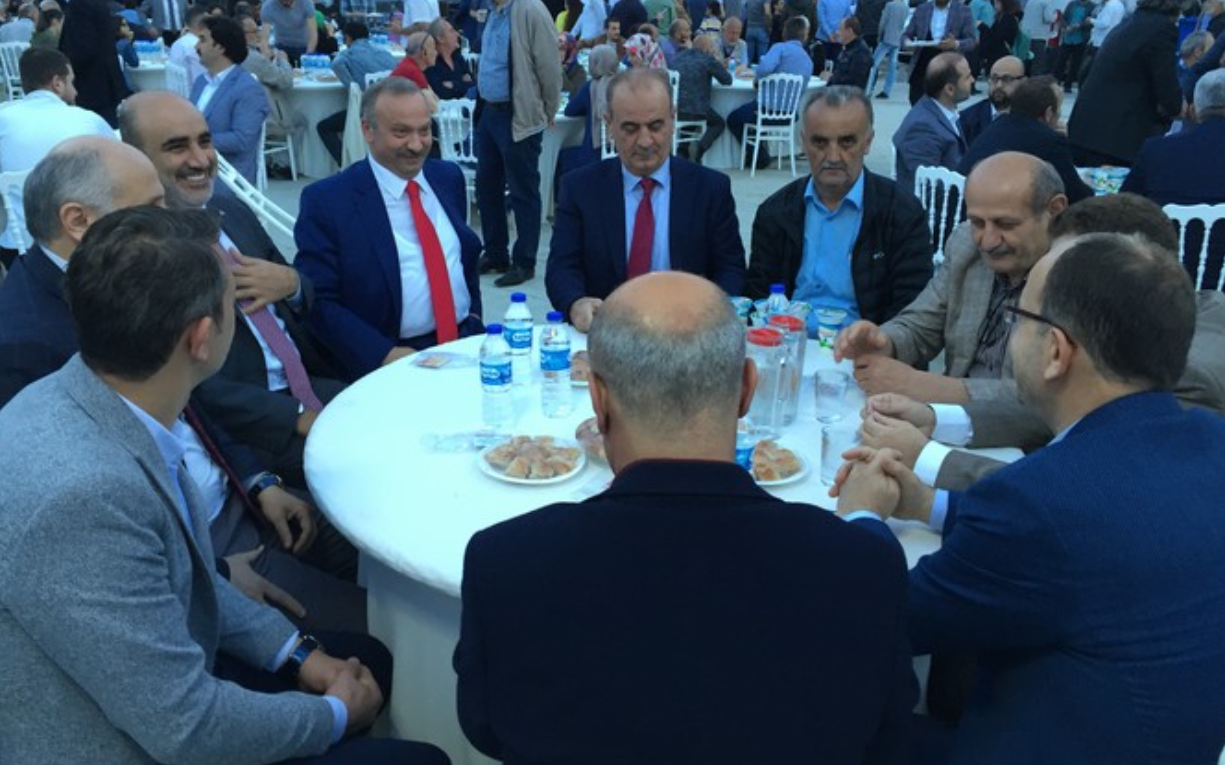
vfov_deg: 40.6
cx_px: 612
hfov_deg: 61.2
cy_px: 369
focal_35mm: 31
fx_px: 1035
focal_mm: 4.15
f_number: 2.2
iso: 125
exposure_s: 1/33
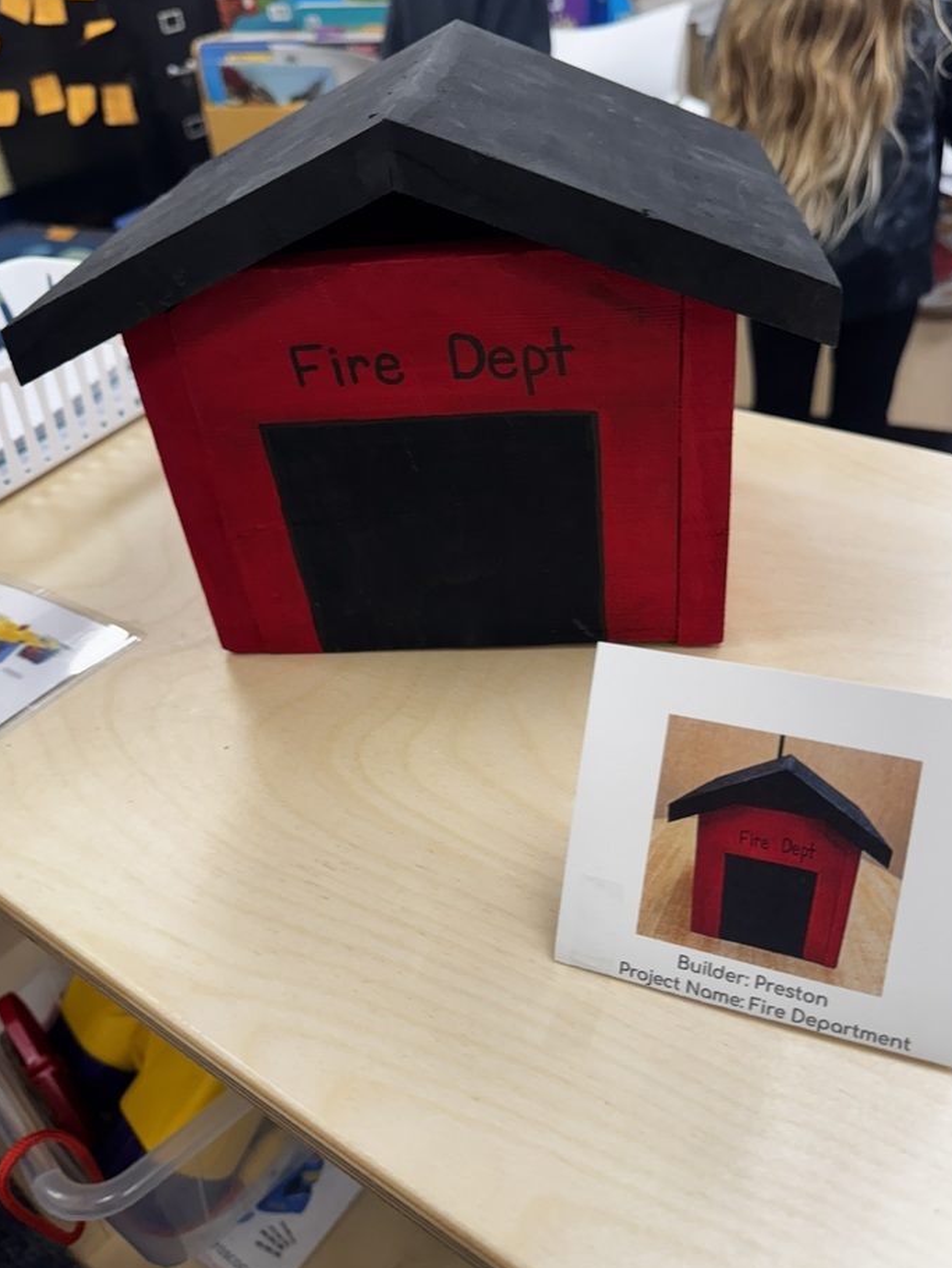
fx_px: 990
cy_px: 630
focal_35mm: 27
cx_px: 527
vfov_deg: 65.3
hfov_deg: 51.3
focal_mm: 6.76
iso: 160
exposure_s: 1/120
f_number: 1.78
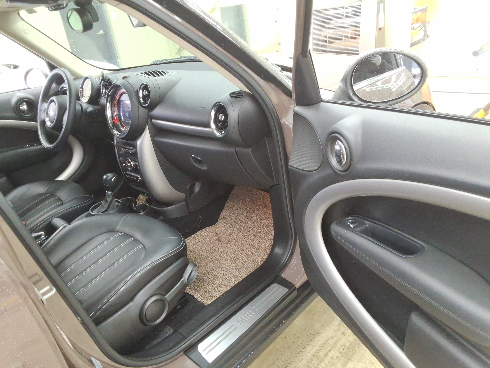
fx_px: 411
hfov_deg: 61.7
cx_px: 241
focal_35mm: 29
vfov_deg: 48.2
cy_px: 186
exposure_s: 1/40
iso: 179
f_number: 1.9
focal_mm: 2.91
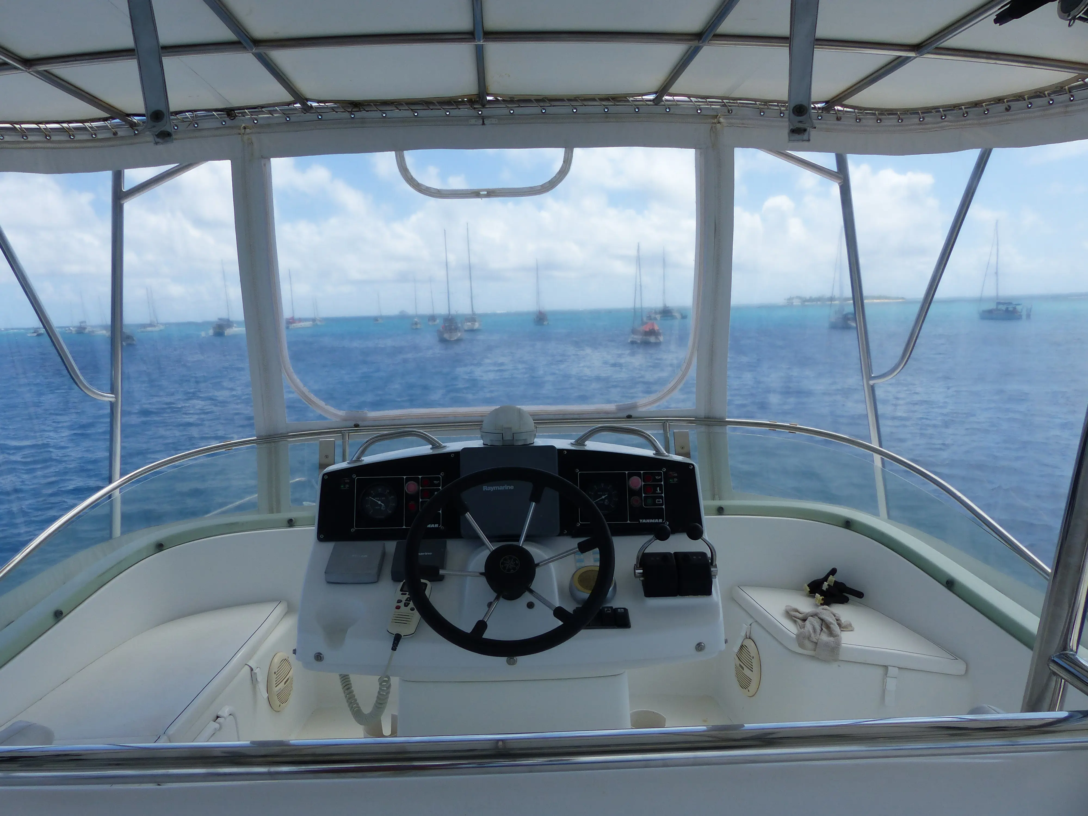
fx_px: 817
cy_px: 408
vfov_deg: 53.1
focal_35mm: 26
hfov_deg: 67.3
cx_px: 544
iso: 100
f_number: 4
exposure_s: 1/1300
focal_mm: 4.5
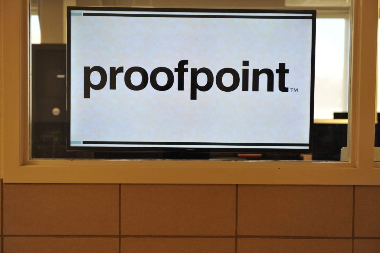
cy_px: 126
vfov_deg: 19.4
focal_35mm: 70
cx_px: 190
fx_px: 738
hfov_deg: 28.9
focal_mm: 70
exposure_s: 1/80
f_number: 4.5
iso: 1000
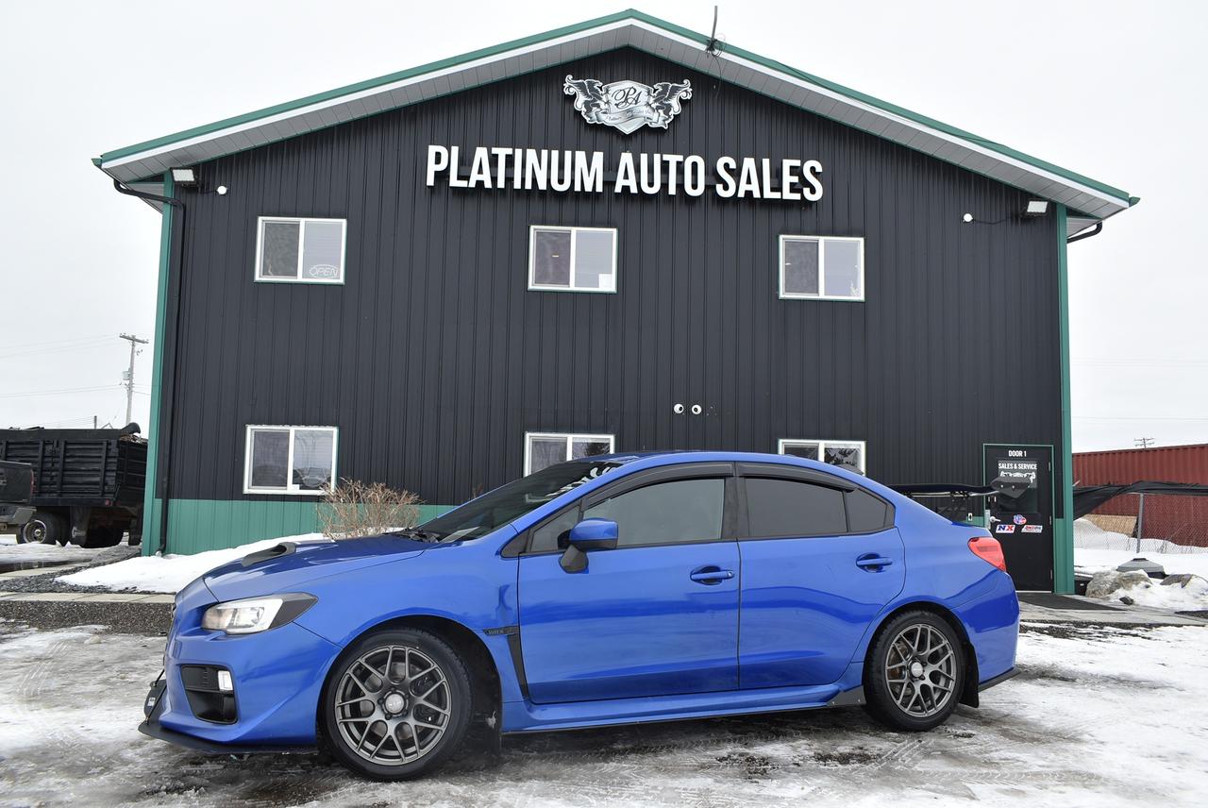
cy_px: 404
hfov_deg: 67.3
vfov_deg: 48.0
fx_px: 907
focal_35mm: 27
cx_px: 604
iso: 100
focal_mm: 18
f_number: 8
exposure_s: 1/250
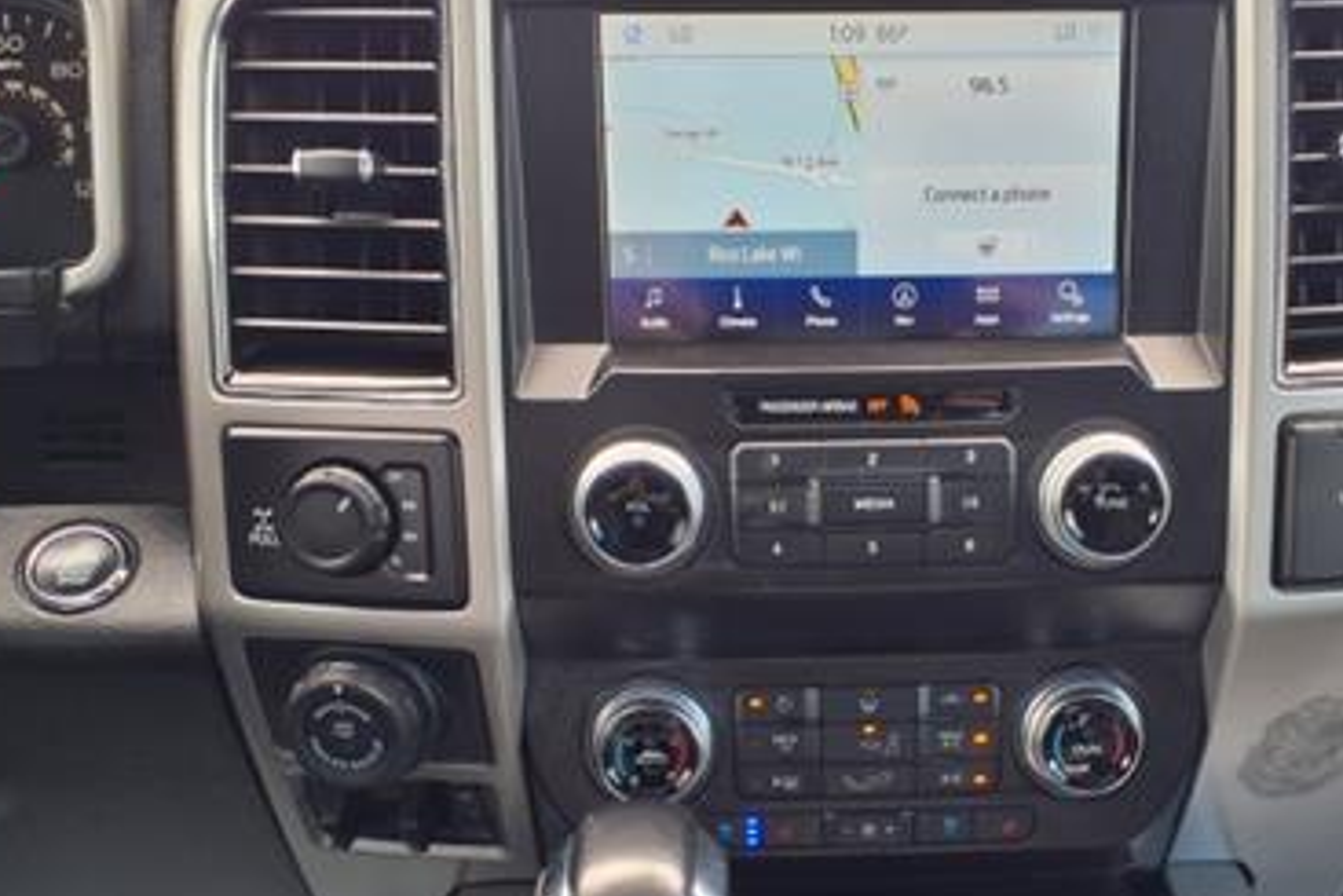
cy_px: 629
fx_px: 1829
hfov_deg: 40.1
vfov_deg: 27.3
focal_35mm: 49
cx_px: 827
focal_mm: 3.58
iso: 40
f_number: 1.9
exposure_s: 1/120
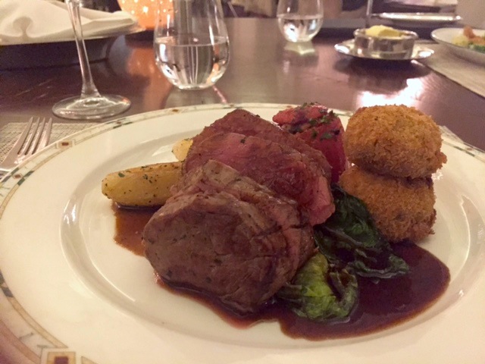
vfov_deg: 48.2
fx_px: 406
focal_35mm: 29
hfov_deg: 61.7
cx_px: 242
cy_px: 182
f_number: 2.2
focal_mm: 4.15
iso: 2000
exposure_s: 1/15
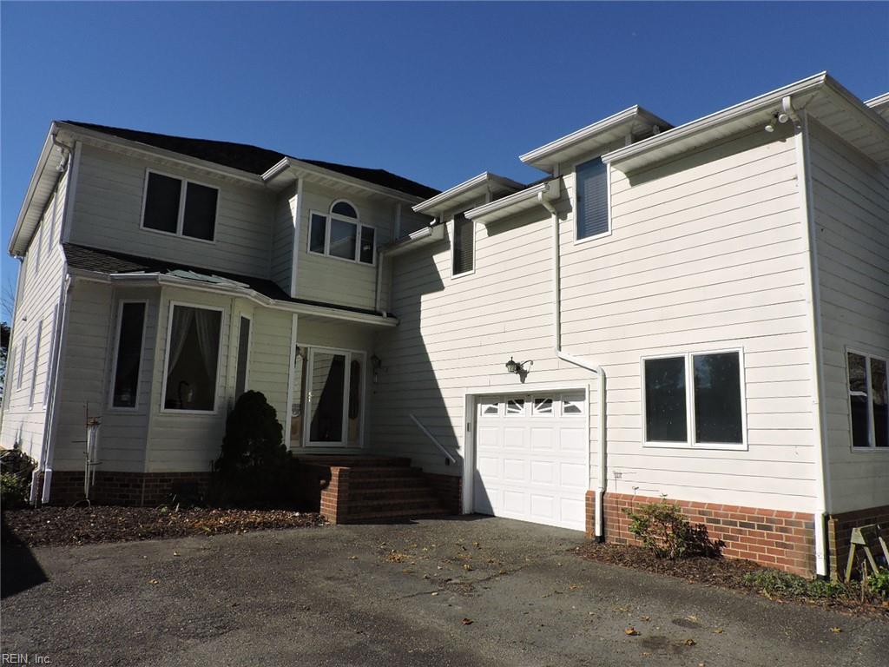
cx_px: 444
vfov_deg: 56.8
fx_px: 616
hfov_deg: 71.6
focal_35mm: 24
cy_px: 334
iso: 140
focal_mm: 4.3
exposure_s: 1/2000
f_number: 3.7
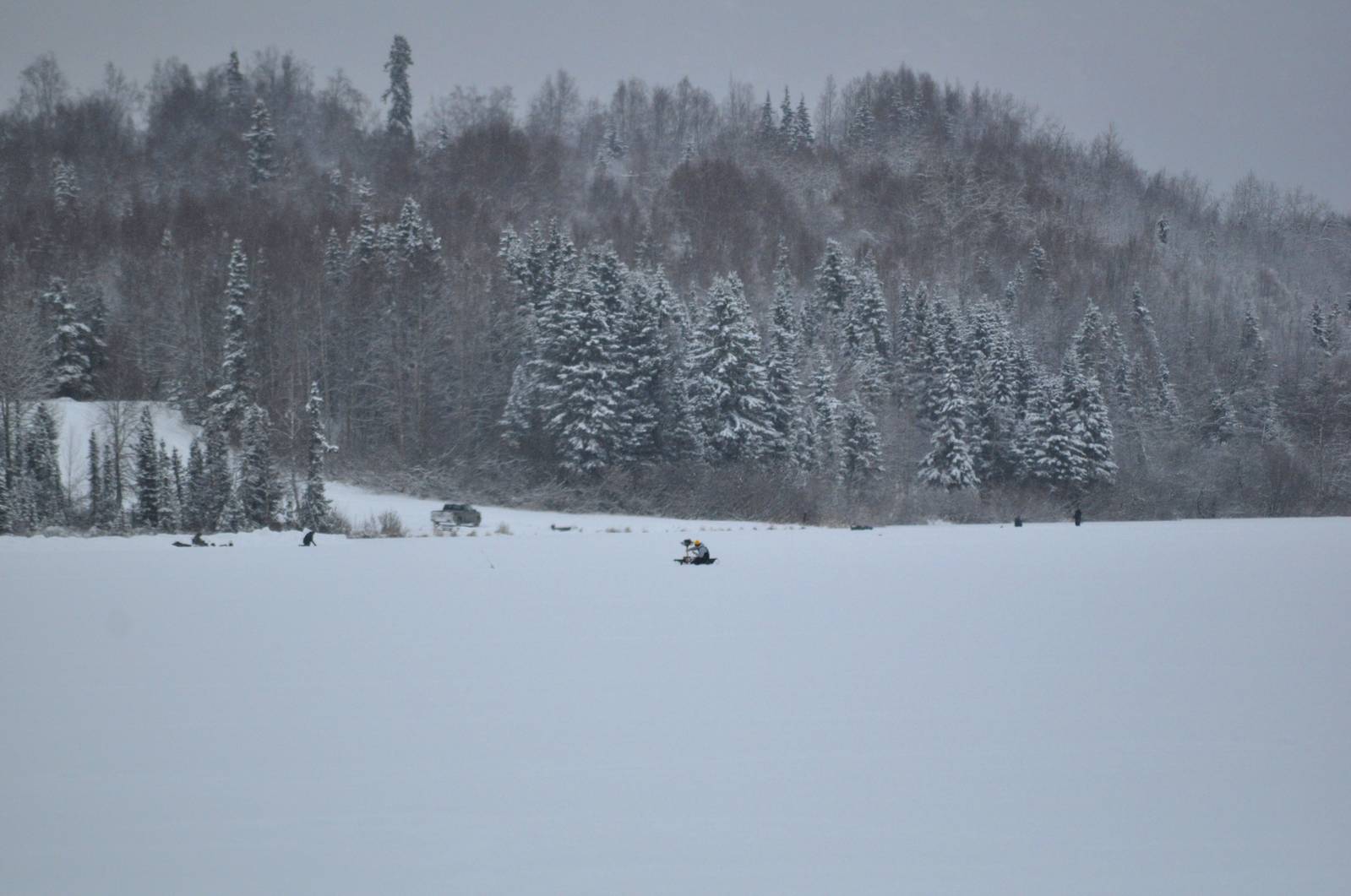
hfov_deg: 5.1
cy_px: 448
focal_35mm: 405
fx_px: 15176
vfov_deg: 3.4
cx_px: 676
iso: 800
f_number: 5.6
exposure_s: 1/1000
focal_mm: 270
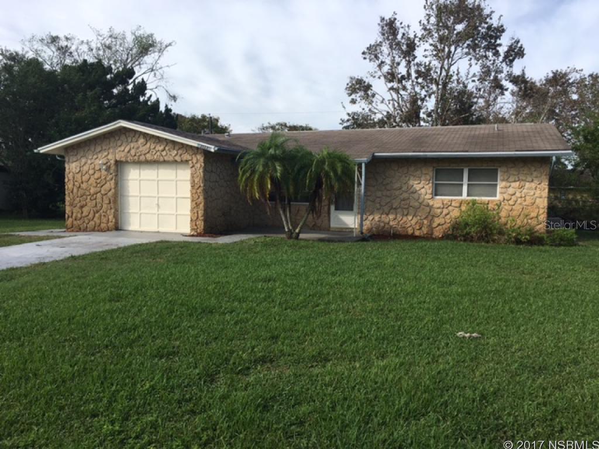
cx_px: 300
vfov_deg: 48.2
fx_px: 502
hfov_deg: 61.7
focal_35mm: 29
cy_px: 224
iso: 25
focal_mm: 4.15
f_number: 2.2
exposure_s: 1/1374
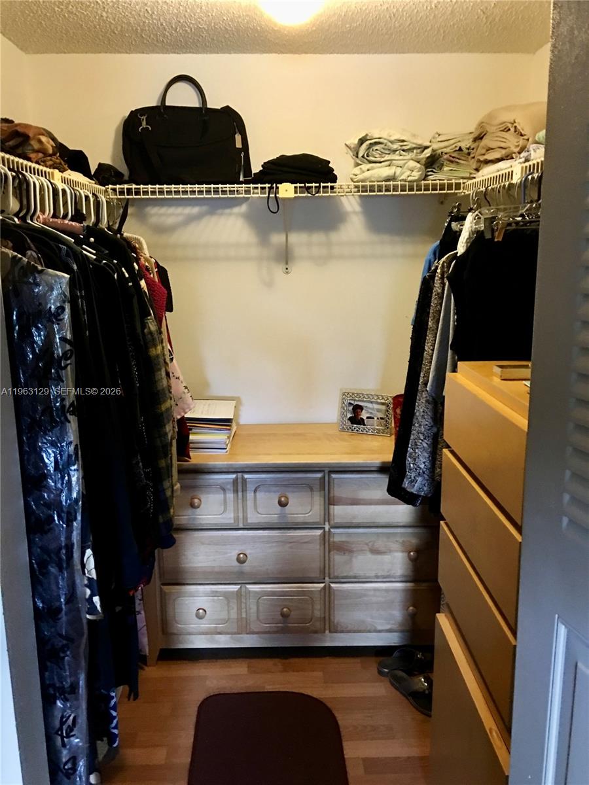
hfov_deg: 48.2
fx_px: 658
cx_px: 294
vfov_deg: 61.7
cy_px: 392
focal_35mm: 29
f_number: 2.2
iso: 64
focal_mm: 4.15
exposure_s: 1/4
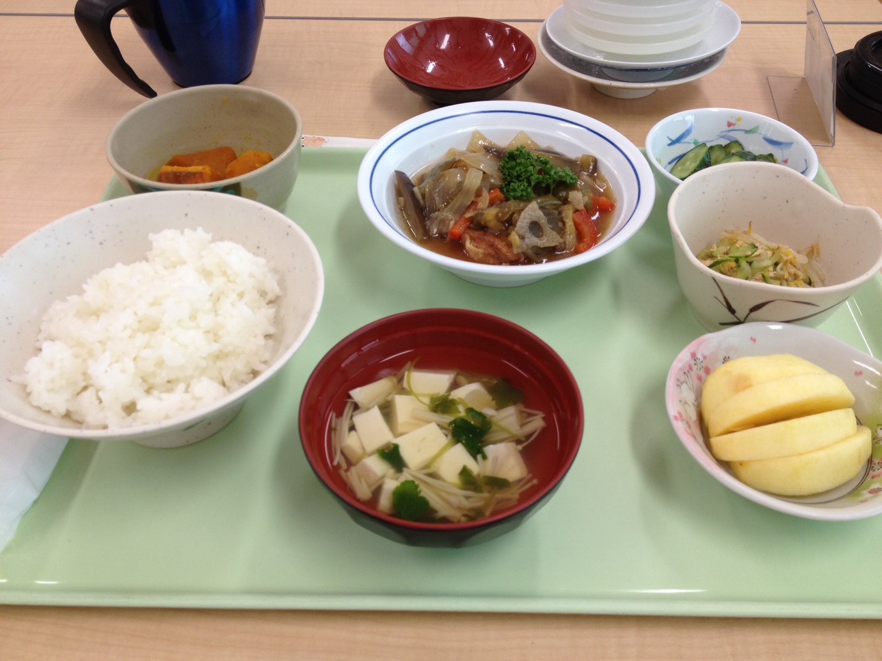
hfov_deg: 52.6
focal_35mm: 35
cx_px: 441
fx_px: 892
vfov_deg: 40.7
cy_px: 330
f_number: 2.4
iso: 80
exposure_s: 1/60
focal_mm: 4.28
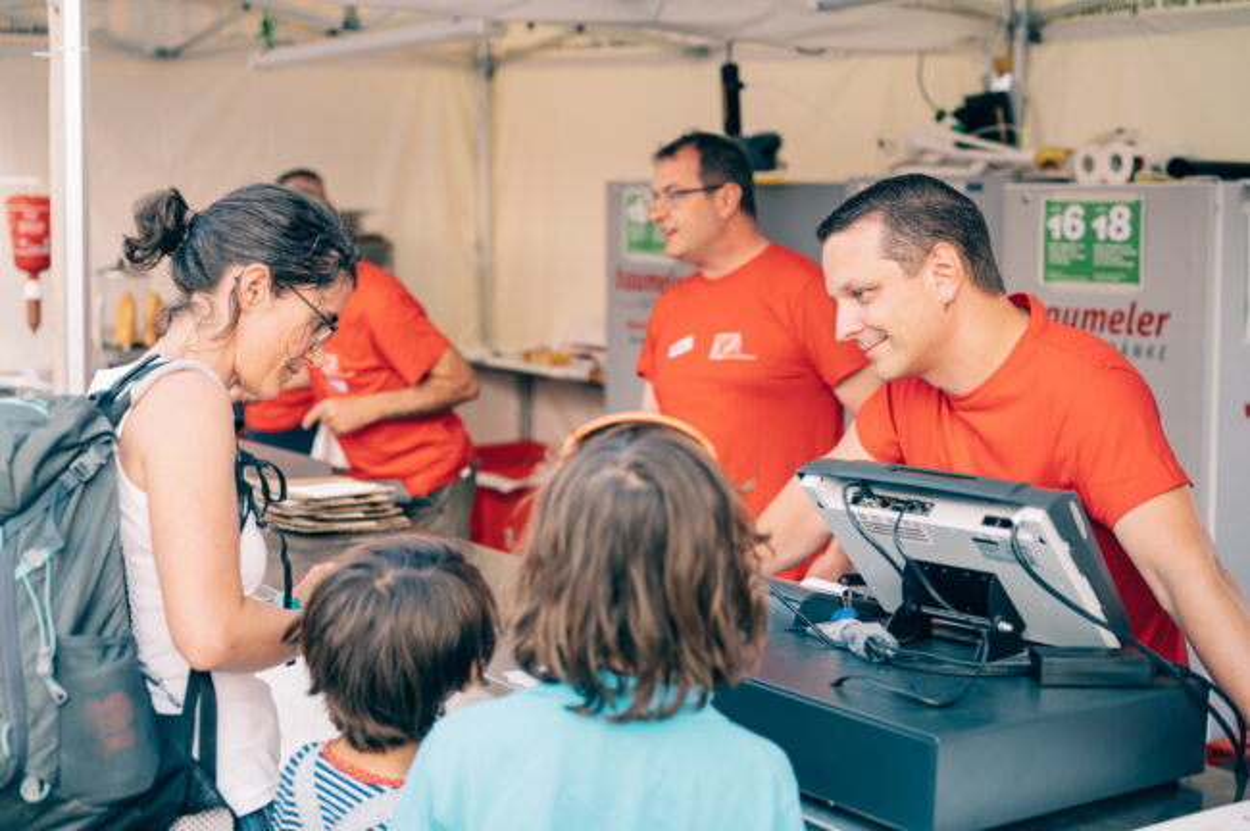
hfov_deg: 39.6
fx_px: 1734
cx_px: 625
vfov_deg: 26.9
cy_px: 416
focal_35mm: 50
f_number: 2.8
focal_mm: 50
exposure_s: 1/100
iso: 220
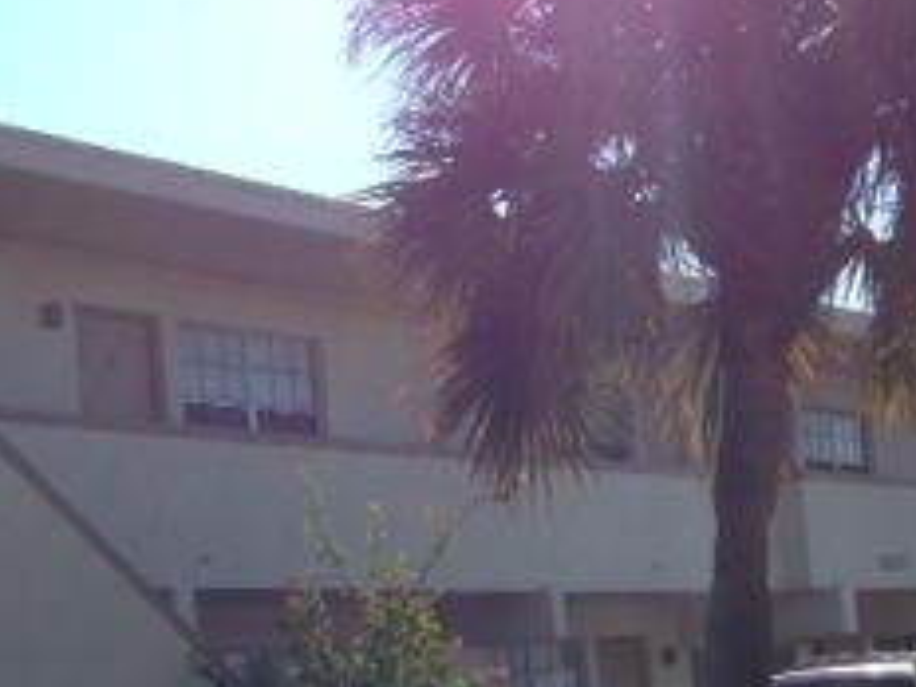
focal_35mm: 91
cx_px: 178
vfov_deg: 16.0
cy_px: 632
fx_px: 2408
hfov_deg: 21.3
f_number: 2.4
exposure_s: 1/1695
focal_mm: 4.12
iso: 50
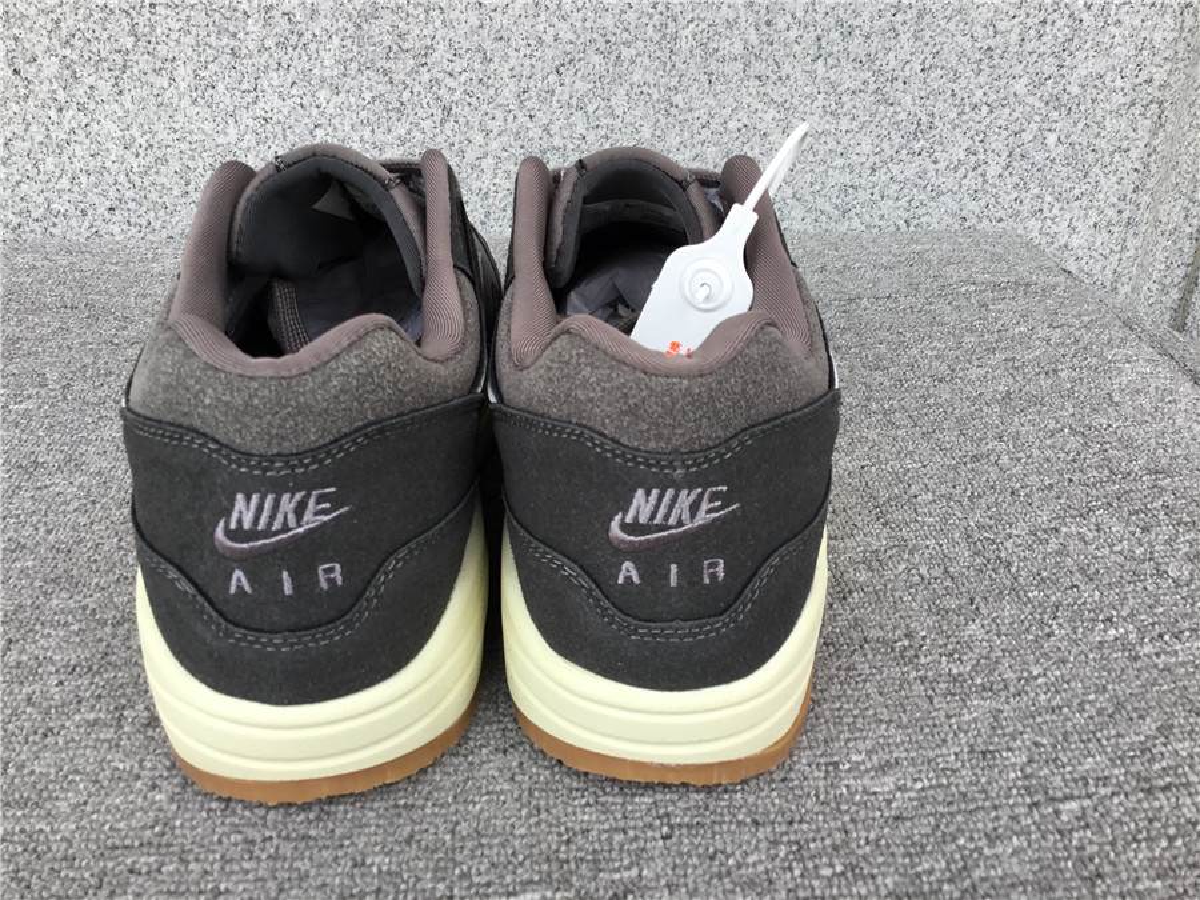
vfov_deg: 45.4
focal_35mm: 31
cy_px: 450
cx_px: 600
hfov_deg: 58.4
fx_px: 1075
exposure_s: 1/203
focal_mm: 3.3
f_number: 2.4
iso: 25
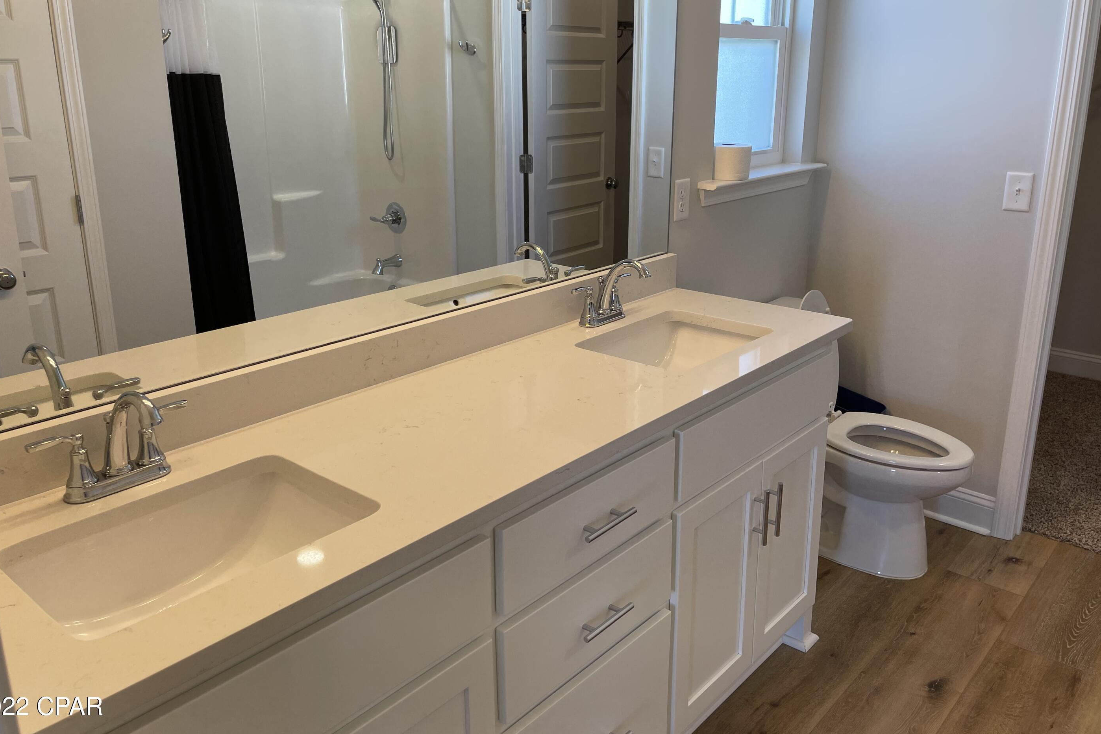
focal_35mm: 29
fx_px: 887
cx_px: 544
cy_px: 304
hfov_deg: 63.7
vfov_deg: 44.8
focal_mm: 5.1
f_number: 1.6
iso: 40
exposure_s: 1/120
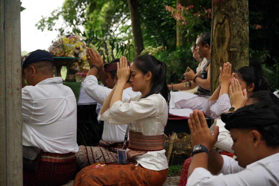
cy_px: 93
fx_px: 457
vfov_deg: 23.0
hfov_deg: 33.9
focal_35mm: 59
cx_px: 140
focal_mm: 59
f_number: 4
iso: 400
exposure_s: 1/640
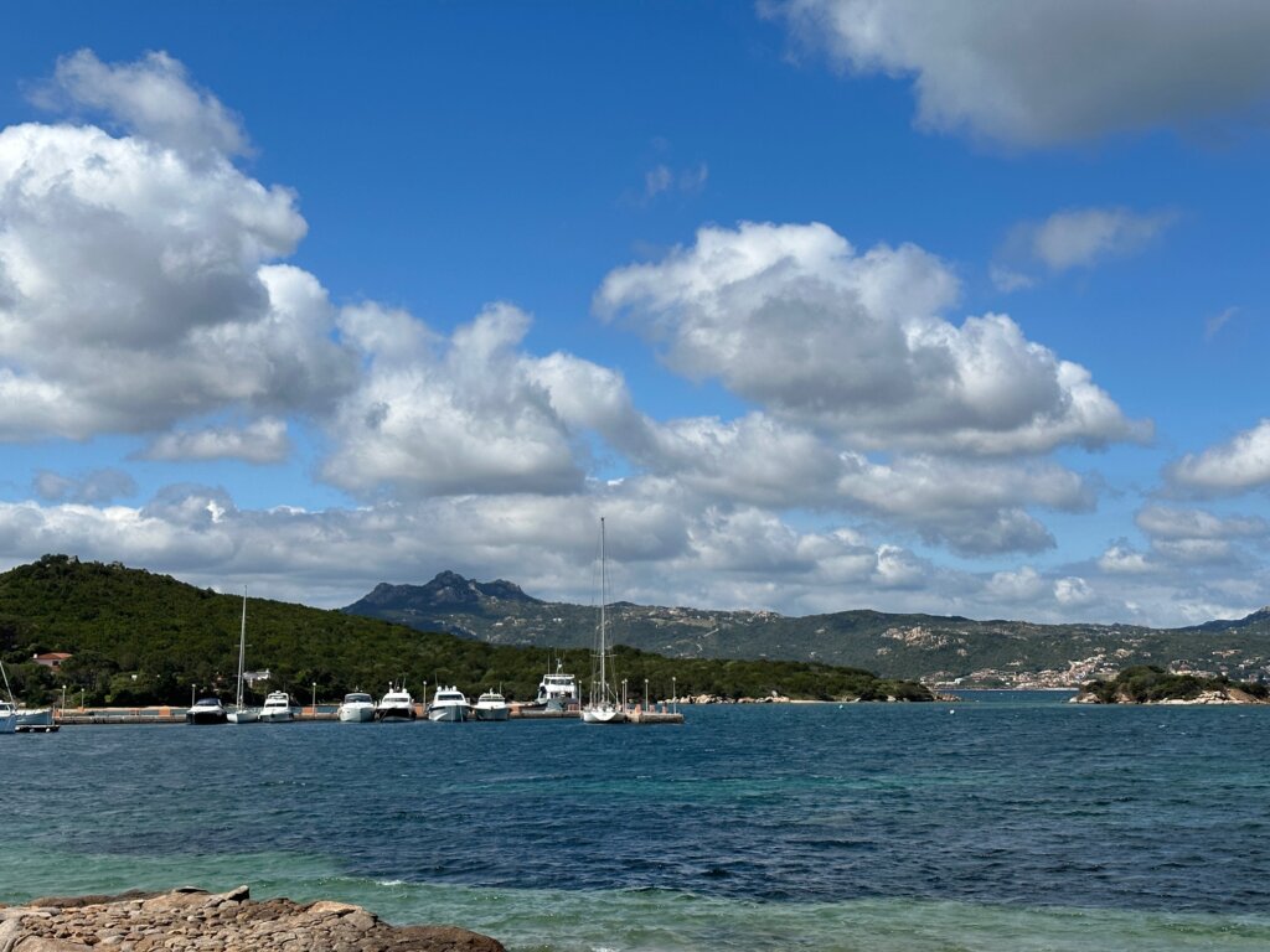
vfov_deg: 30.3
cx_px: 635
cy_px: 476
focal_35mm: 48
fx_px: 1761
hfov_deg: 39.7
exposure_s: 1/7634
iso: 64
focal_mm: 6.86
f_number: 1.78
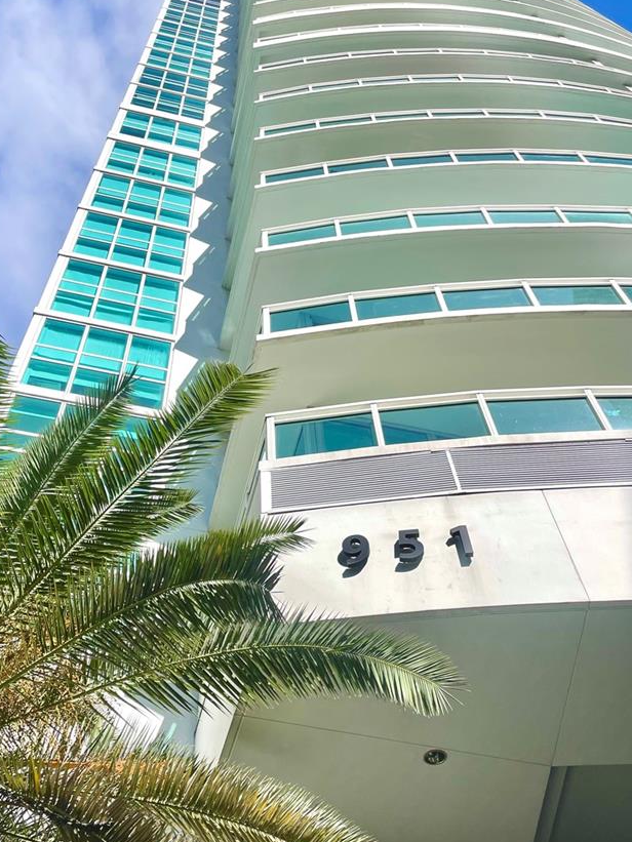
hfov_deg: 37.4
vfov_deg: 48.9
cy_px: 454
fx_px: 925
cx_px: 224
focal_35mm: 38
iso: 32
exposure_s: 1/4464
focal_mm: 4.2
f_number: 1.6
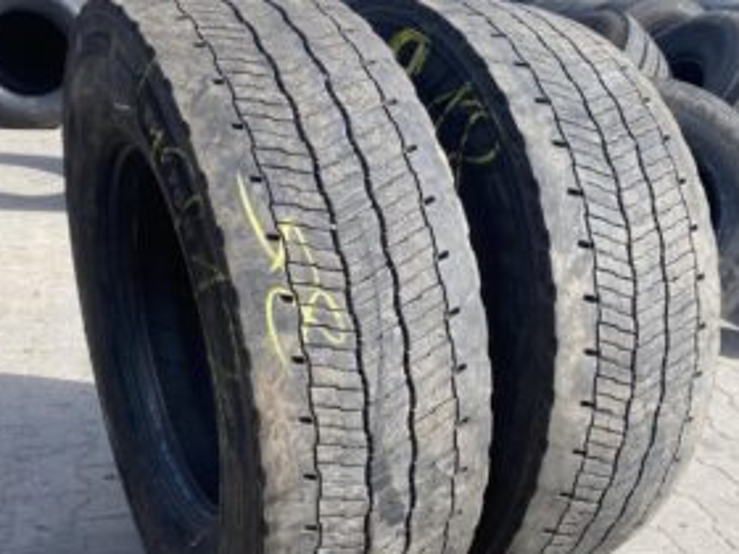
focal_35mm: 40
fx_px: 854
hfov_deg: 46.8
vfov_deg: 35.8
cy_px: 339
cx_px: 359
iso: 32
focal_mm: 4.25
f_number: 1.8
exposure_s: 1/852
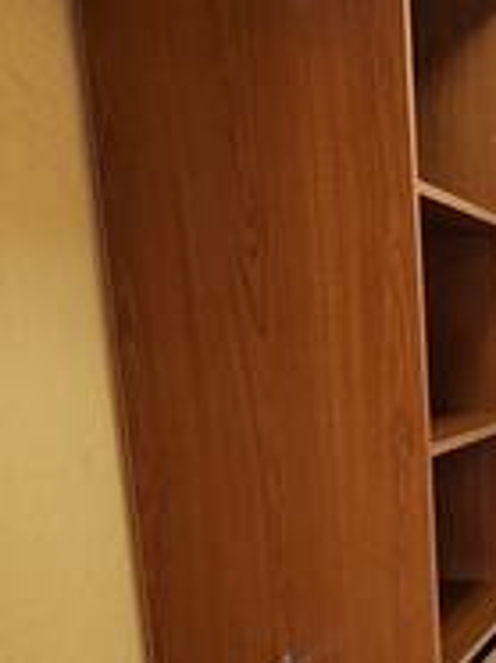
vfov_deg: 43.4
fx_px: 804
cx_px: 746
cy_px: 499
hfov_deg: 25.6
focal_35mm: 42
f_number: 2.2
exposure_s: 1/60
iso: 200
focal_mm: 2.2
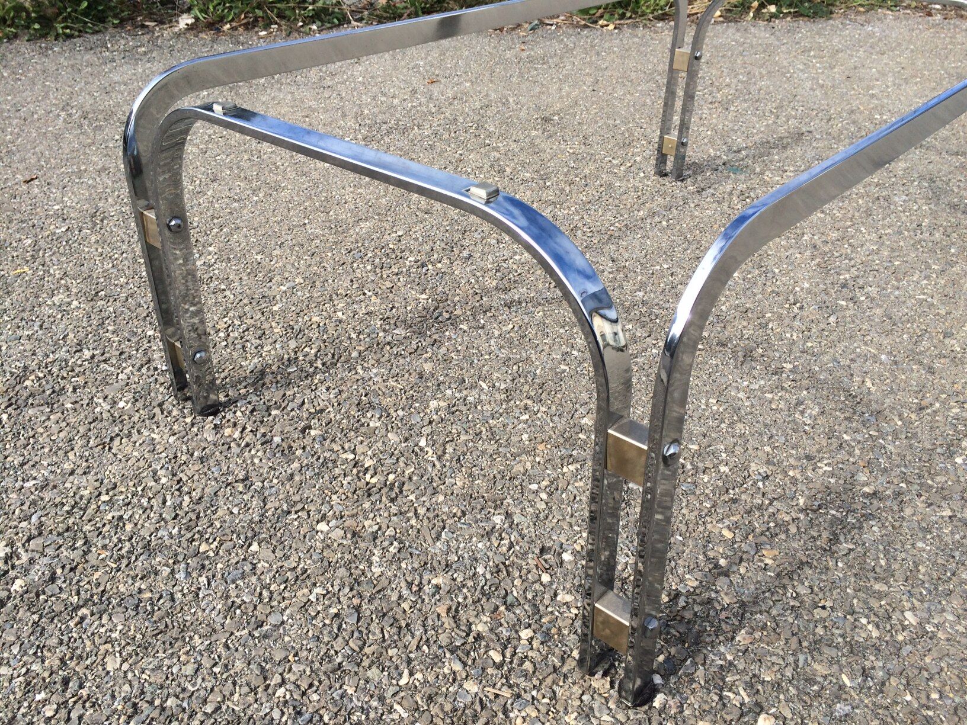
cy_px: 362
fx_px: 810
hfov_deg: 61.7
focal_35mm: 29
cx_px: 484
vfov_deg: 48.2
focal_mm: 4.15
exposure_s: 1/1414
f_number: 2.2
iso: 32
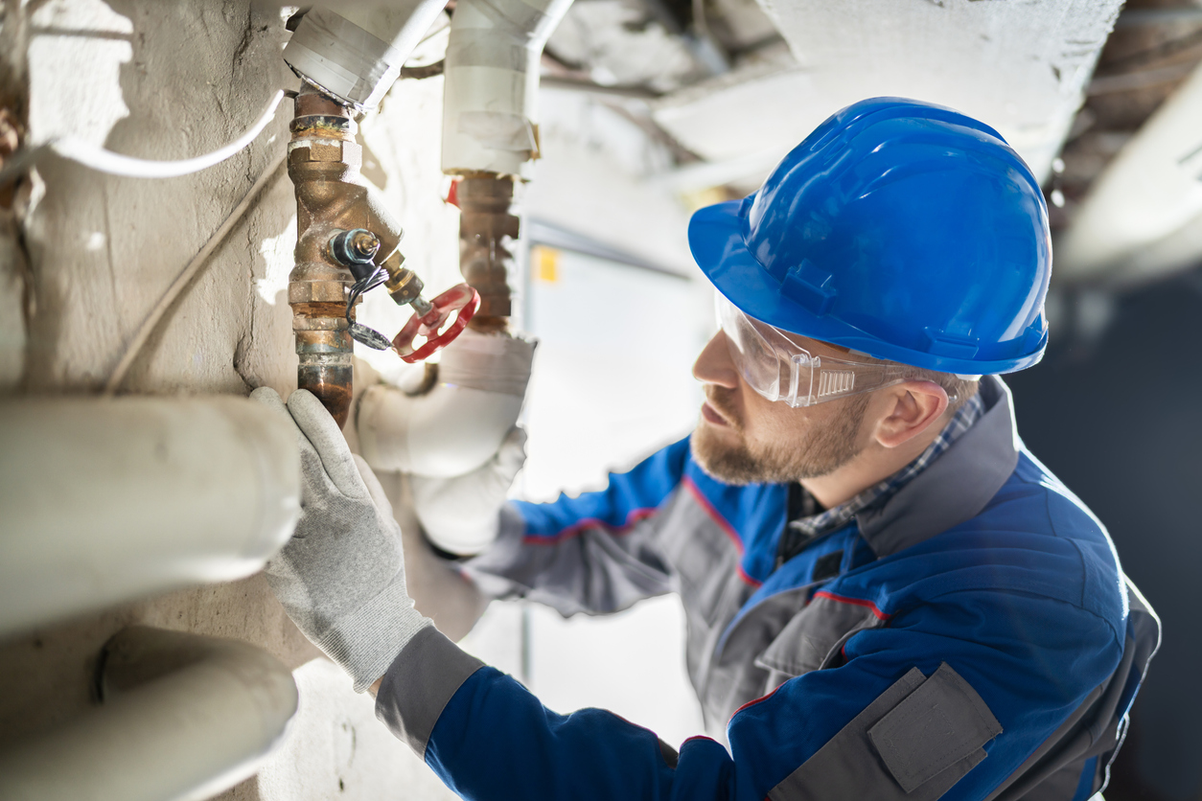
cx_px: 601
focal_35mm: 35
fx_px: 1169
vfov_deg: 37.9
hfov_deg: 54.4
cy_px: 400
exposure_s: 1/160
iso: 100
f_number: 1.2
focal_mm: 35
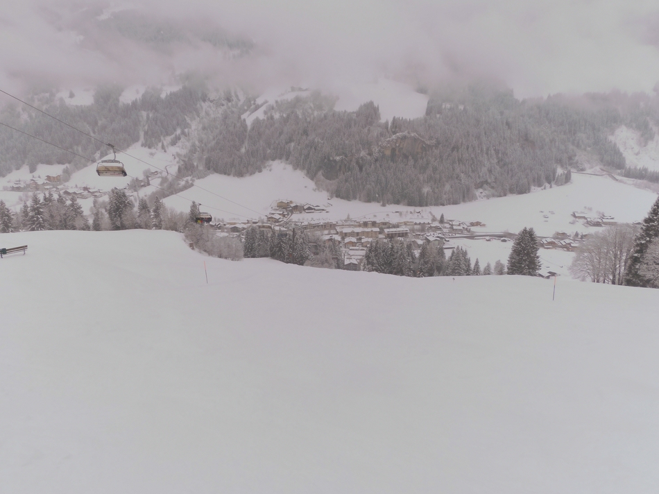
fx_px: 457
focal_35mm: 24
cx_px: 330
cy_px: 247
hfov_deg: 71.6
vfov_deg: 56.8
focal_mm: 4.3
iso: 100
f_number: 3.4
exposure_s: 1/1250
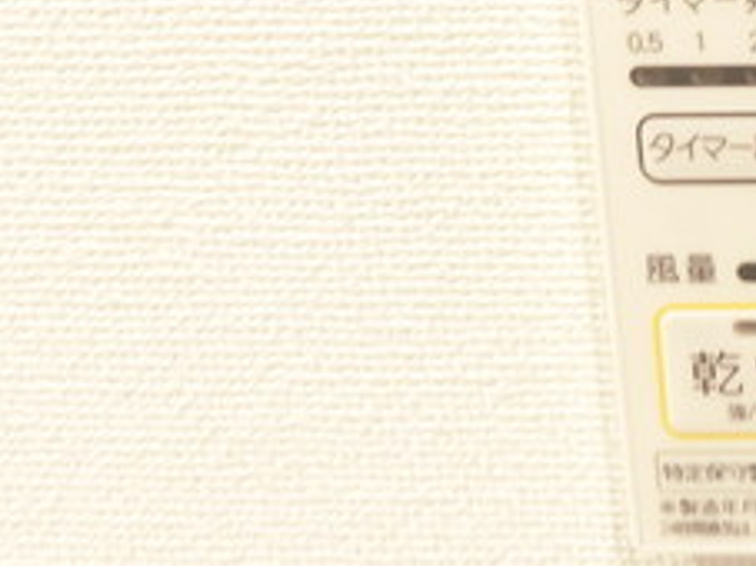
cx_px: 1106
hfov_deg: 23.6
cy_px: 156
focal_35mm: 67
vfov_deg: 21.8
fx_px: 1462
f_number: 2.7
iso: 400
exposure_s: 1/40
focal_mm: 4.06
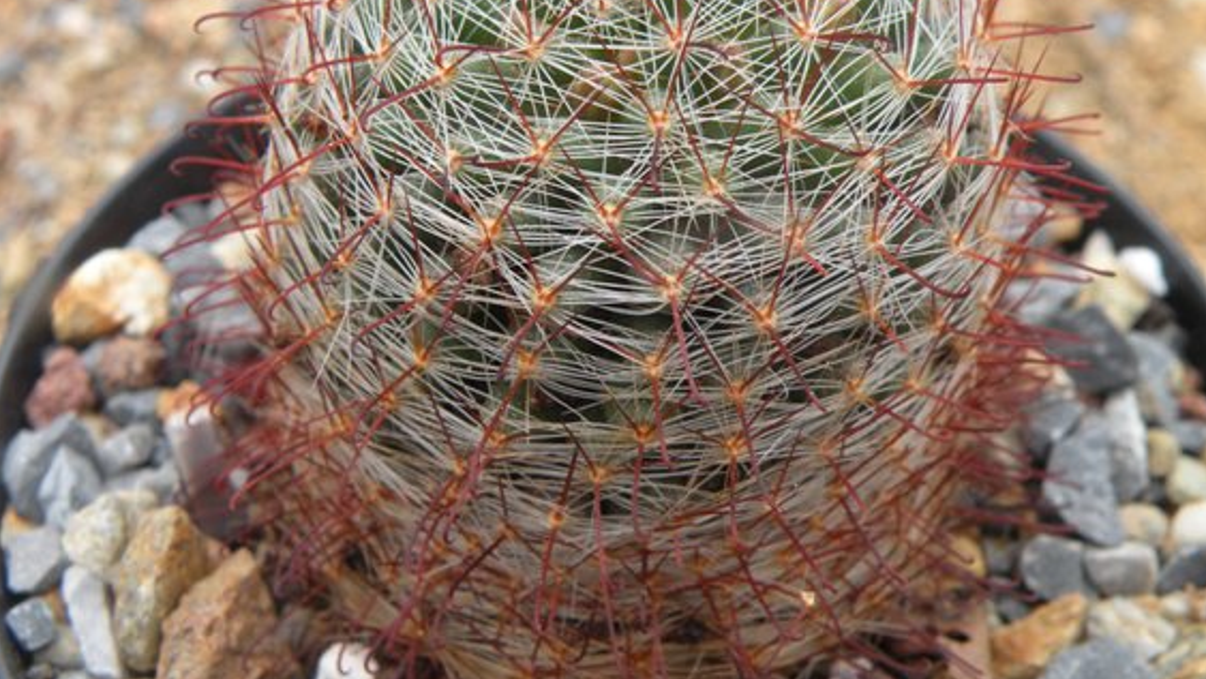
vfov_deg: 23.0
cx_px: 600
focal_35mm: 52
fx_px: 1663
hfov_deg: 39.9
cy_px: 242
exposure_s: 1/120
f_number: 4.5
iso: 64
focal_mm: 7.4
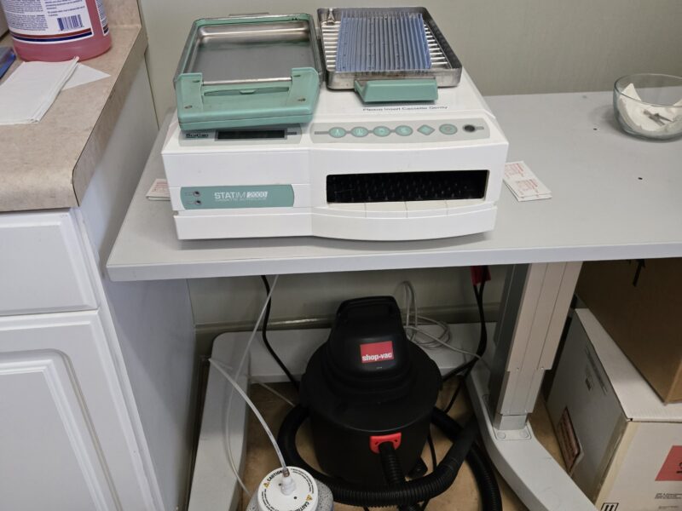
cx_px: 341
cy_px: 256
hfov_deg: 73.9
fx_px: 453
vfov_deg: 58.9
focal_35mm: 23
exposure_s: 1/60
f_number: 1.8
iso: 640
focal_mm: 5.4
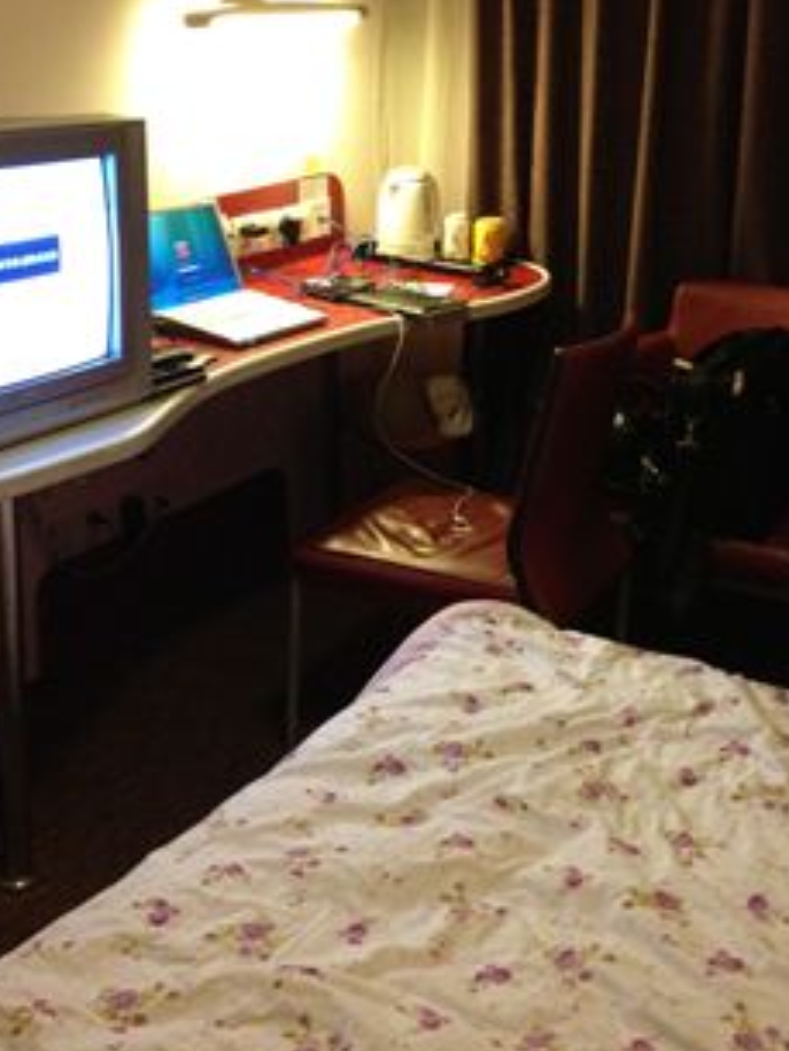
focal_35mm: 55
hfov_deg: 26.5
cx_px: 486
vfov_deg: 34.8
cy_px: 414
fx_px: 1670
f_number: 2.4
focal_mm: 4.28
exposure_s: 1/17
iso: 400
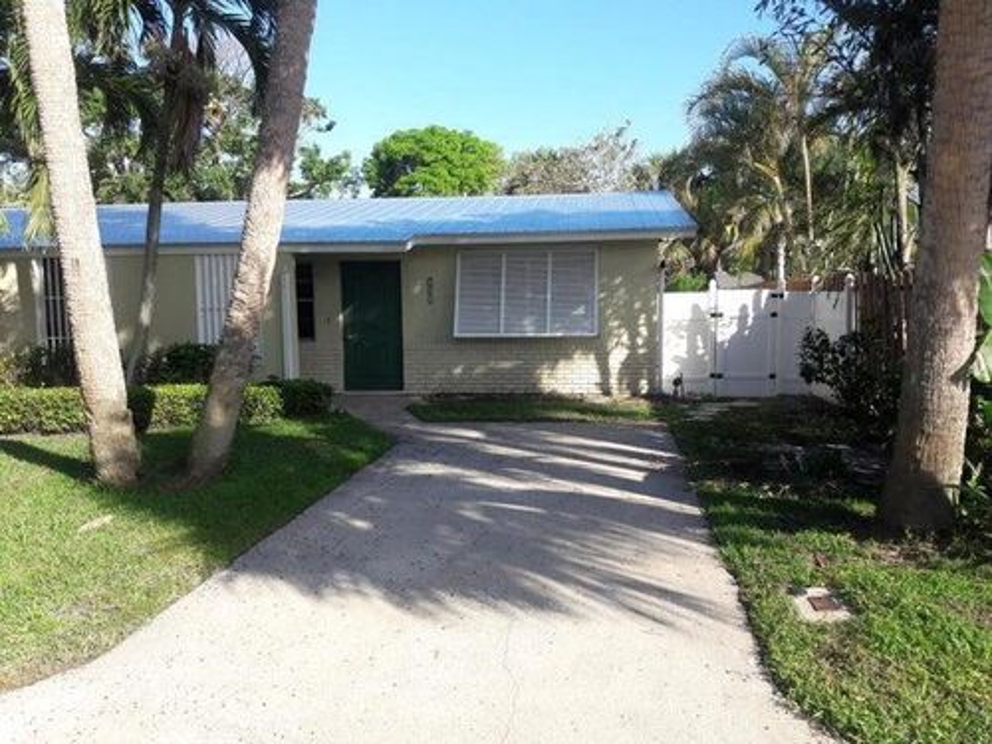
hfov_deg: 63.4
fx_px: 802
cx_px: 496
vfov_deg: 49.7
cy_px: 372
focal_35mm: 28
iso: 40
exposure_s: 1/722
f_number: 1.9
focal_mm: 3.7
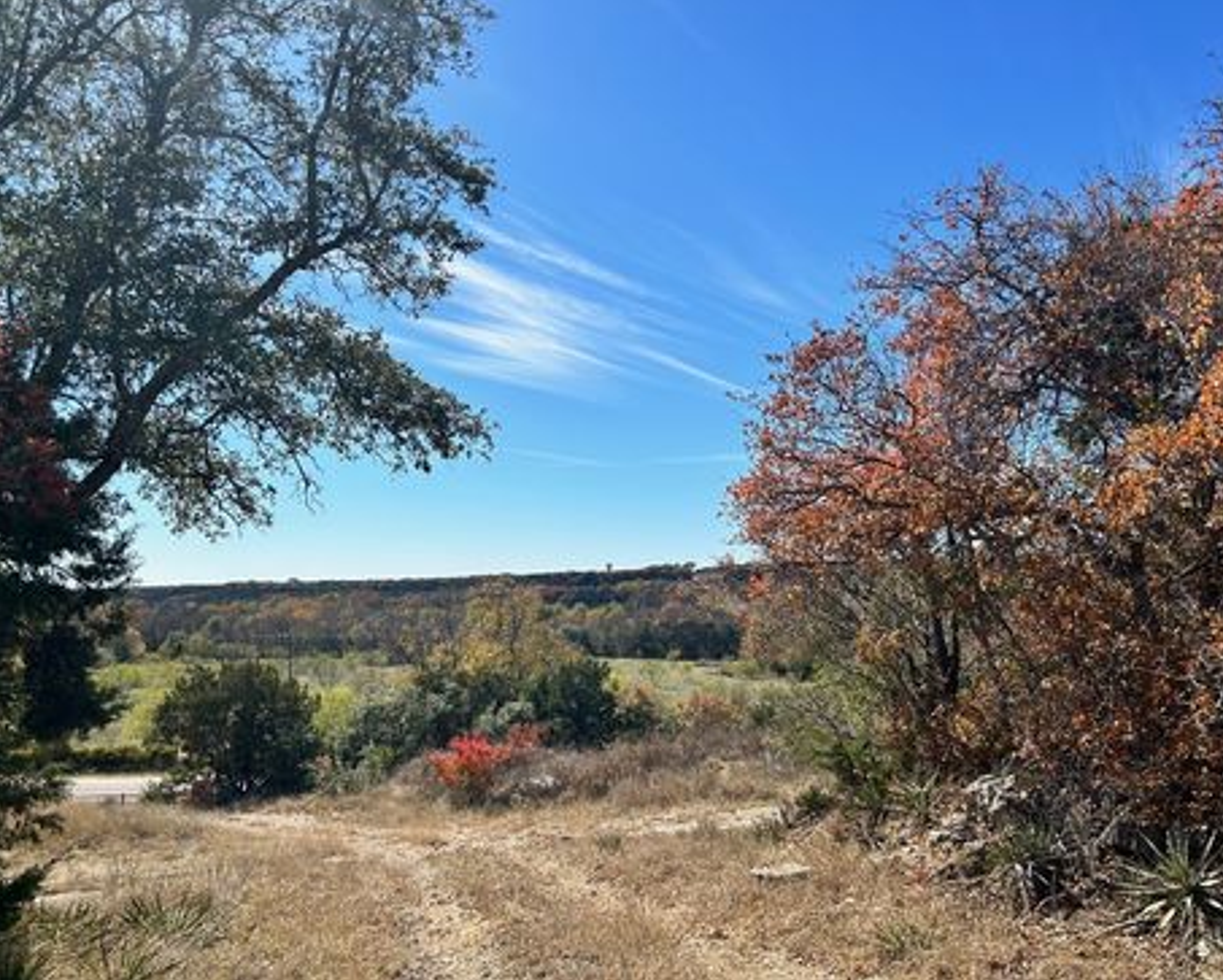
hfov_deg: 62.2
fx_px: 1014
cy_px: 477
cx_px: 624
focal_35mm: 28
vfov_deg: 51.6
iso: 50
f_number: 1.5
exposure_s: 1/5076
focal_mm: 5.7
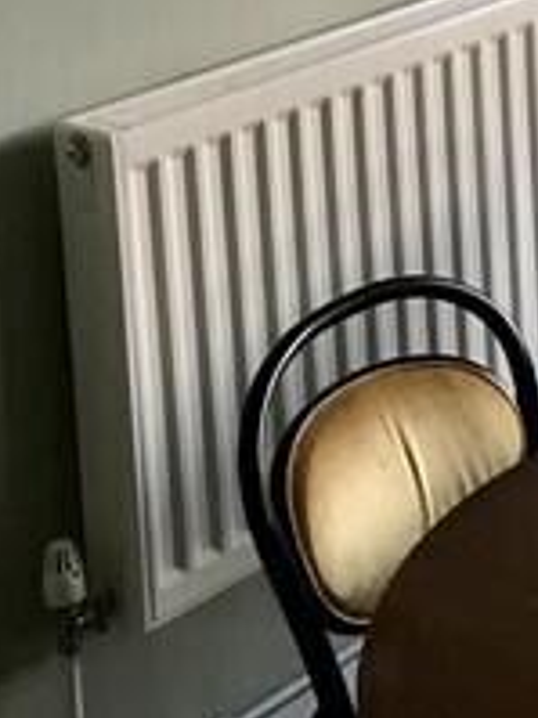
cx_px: 895
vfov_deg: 16.6
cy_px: -364
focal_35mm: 108
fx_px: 2240
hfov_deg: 12.7
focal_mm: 3.99
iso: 100
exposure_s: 1/17
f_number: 1.8
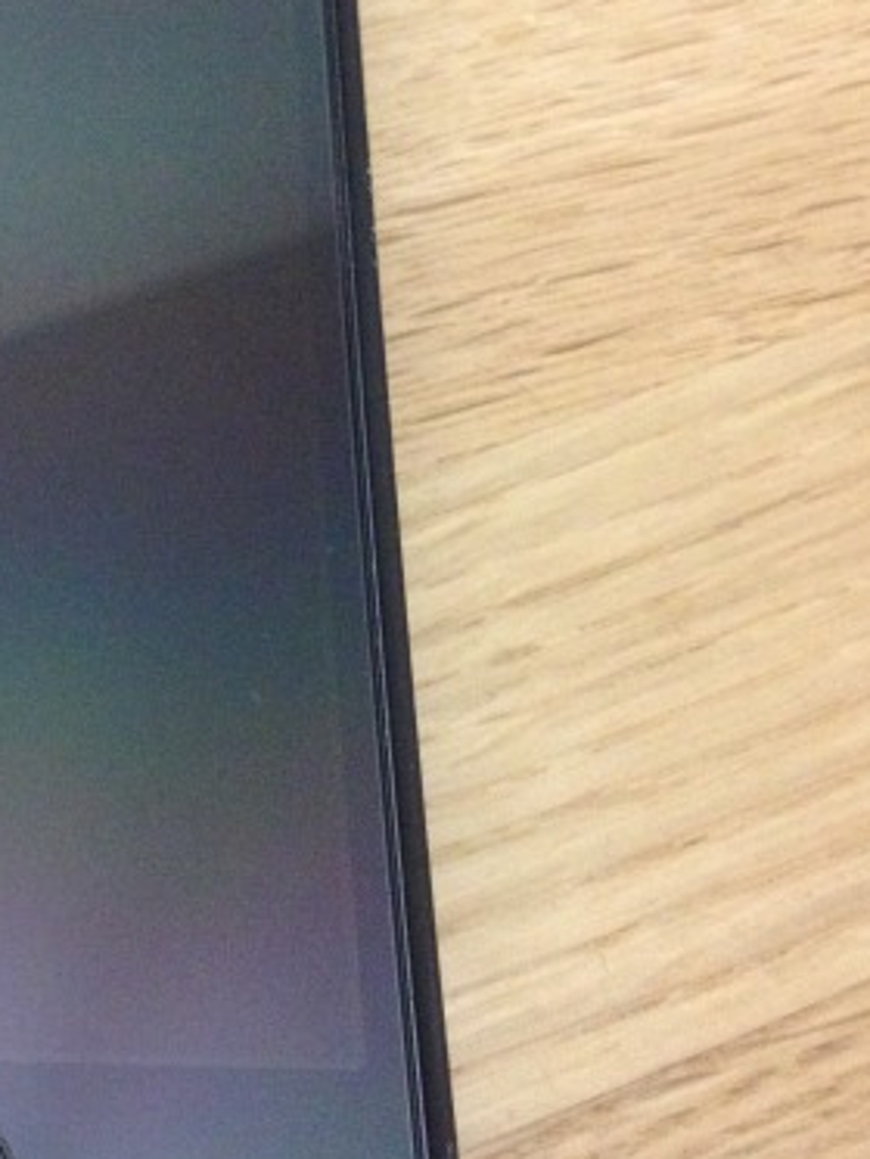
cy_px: 628
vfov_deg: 26.0
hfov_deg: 19.0
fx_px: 2512
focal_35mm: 75
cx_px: -50
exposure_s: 1/20
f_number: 2.4
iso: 400
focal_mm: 4.3
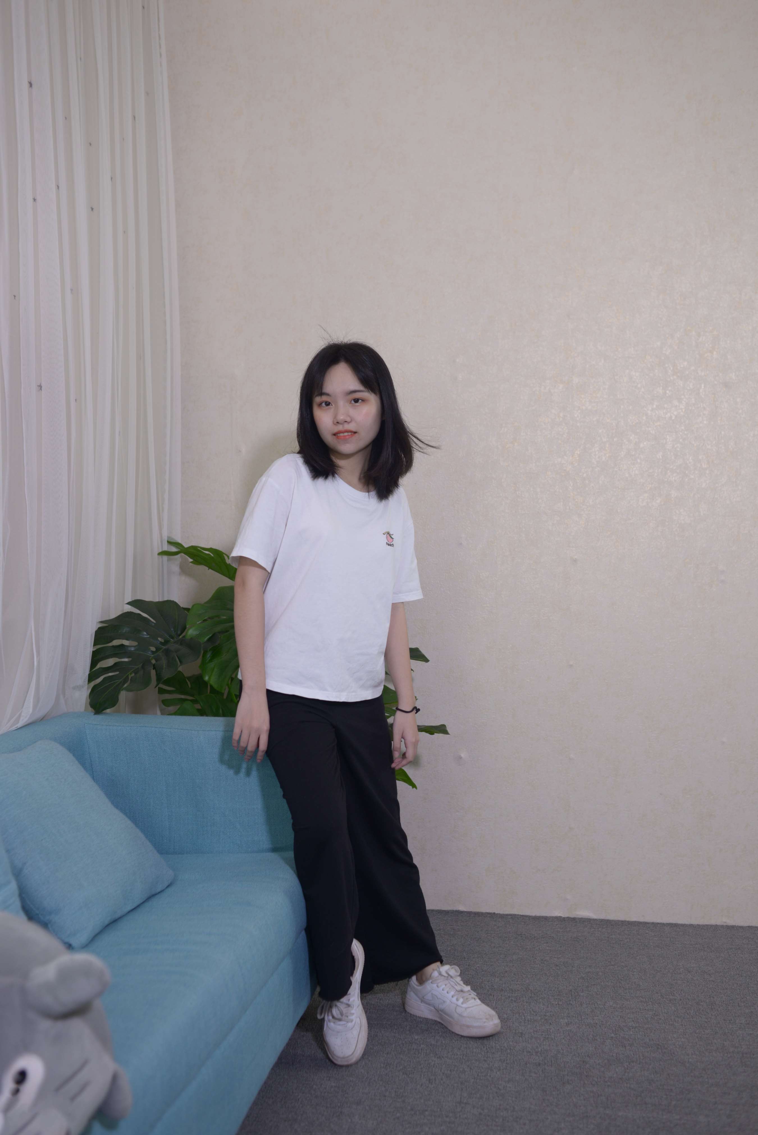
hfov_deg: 37.9
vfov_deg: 54.4
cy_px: 568
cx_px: 379
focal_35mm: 35
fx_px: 1104
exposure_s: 1/100
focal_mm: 35
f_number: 4
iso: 400
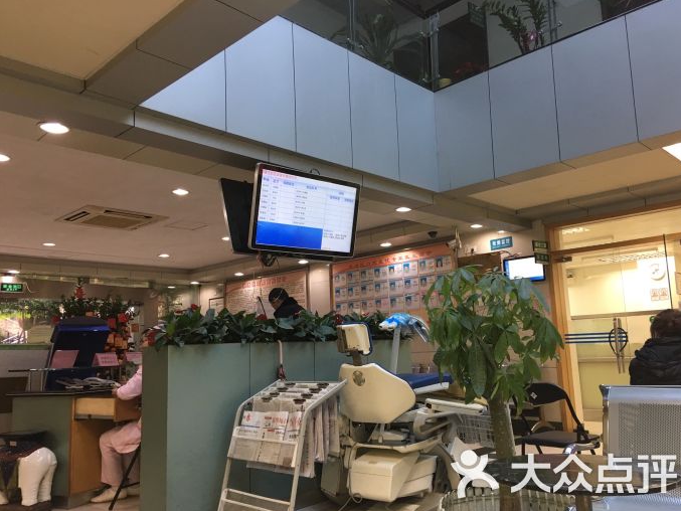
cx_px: 351
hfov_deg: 59.9
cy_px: 262
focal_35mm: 30
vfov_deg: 46.8
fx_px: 590
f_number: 2.2
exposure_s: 1/17
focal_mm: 4.15
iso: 40
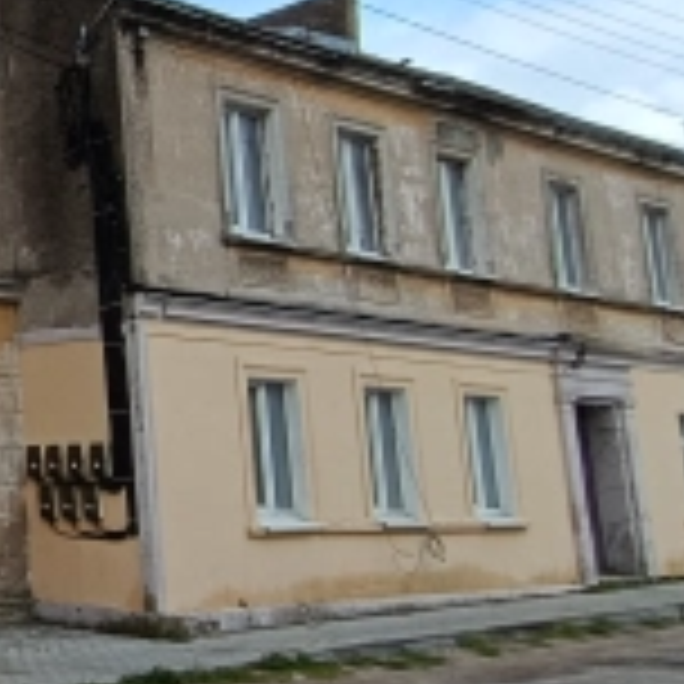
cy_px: 279
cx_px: -418
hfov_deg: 22.5
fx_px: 1297
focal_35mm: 58
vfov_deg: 29.5
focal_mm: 1.66
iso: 50
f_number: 2.2
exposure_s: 1/936
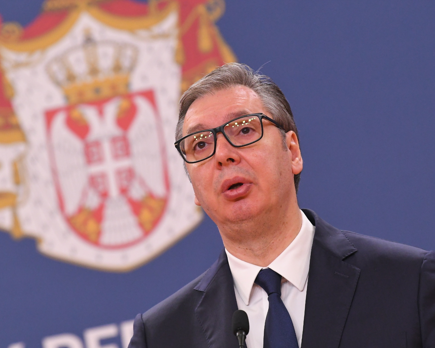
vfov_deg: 4.6
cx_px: 207
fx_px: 4364
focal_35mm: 339
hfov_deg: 5.7
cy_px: 174
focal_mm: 200
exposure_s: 1/400
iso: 3200
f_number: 4
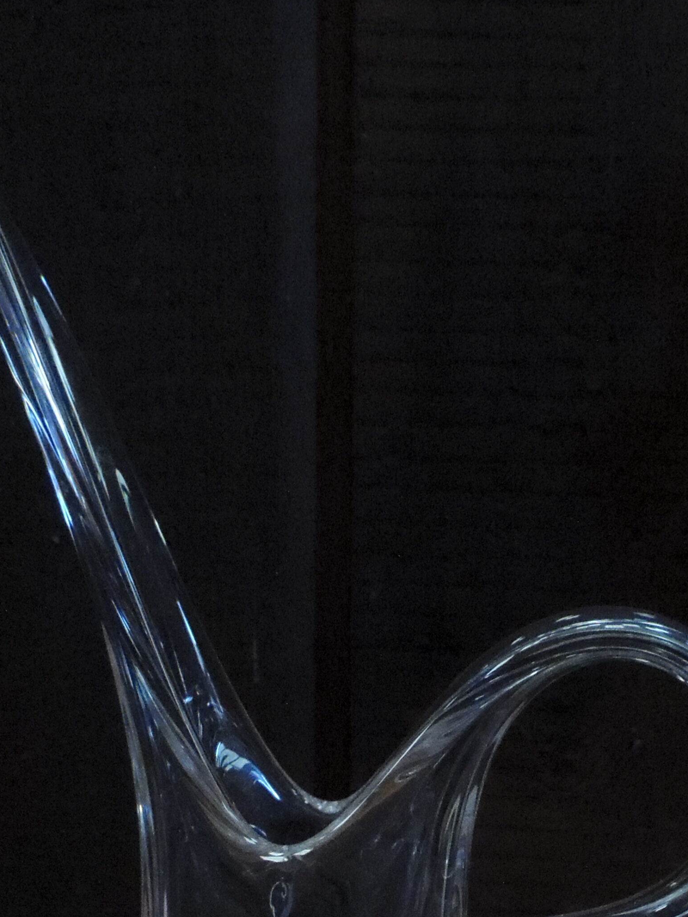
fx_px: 1431
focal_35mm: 54
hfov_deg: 27.0
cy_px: 1012
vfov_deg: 31.5
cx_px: 342
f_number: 3
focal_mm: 4.3
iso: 1600
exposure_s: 1/15
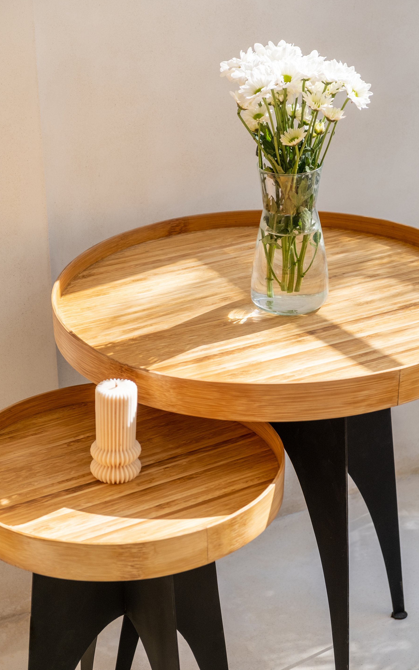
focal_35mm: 78
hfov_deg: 16.7
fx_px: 1425
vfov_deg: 26.5
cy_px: 335
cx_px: 220
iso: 320
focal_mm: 50.5
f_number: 4.5
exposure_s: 1/400
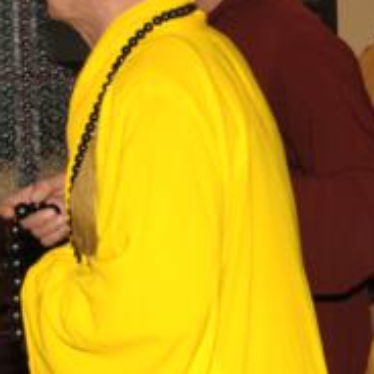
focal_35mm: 138
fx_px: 1693
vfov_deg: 12.5
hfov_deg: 12.1
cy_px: 62
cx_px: 548
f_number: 5.6
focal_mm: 31
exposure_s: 1/60
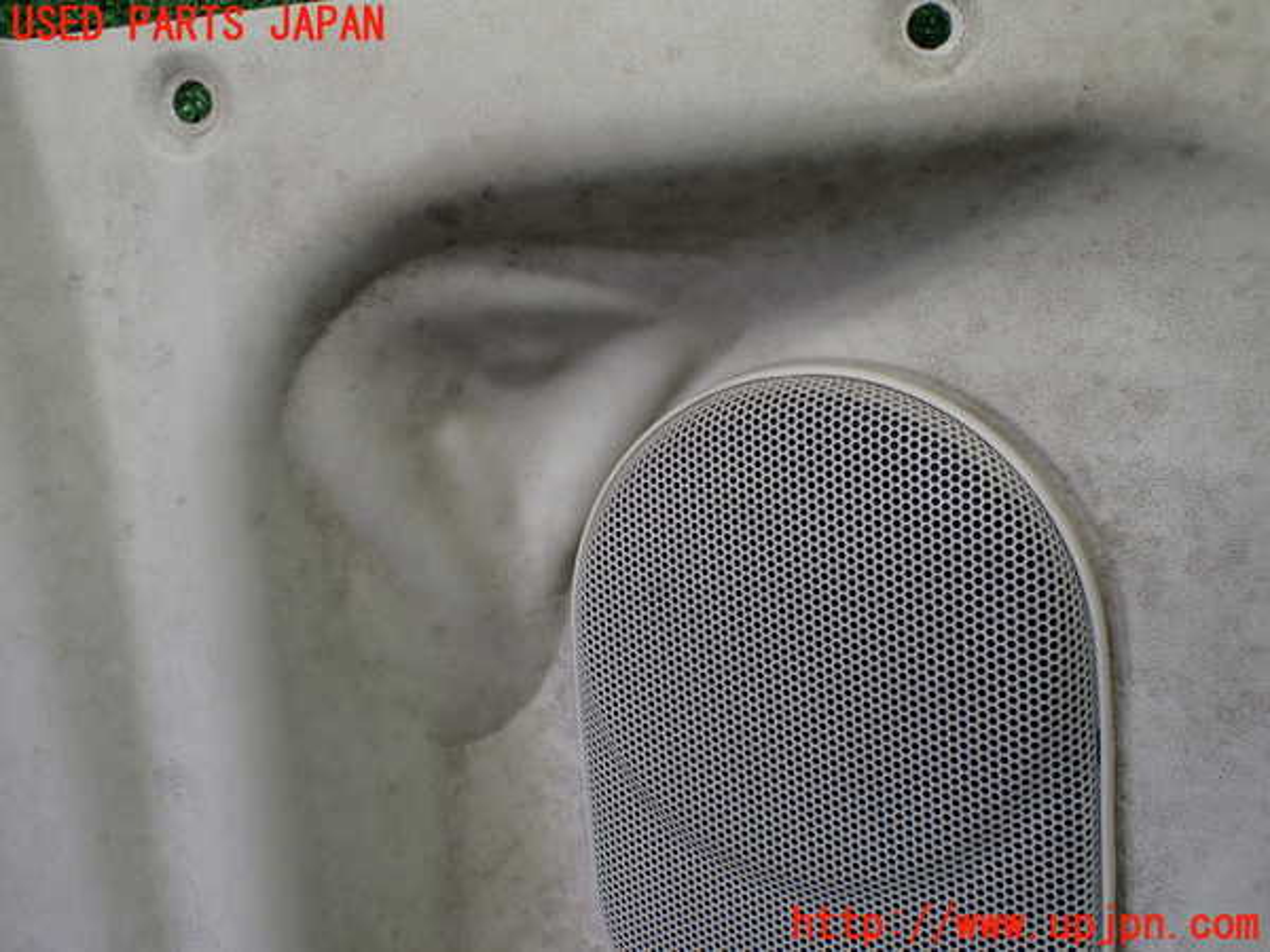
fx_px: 1101
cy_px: 476
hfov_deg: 60.0
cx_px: 635
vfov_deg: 46.8
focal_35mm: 30
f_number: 2.3
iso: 200
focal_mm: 5.4
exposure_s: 1/125
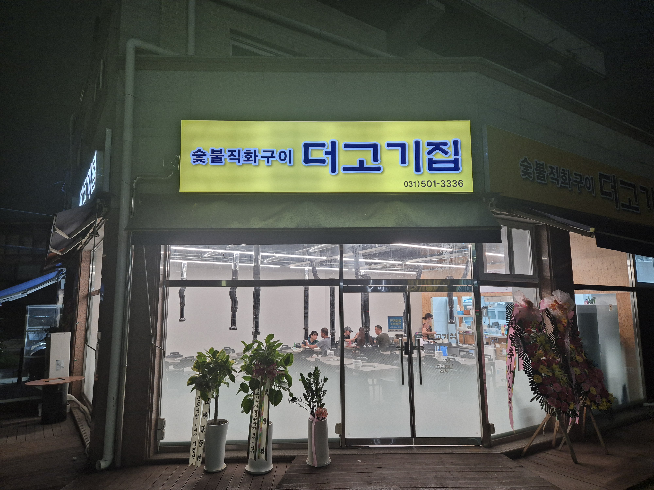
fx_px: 435
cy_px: 245
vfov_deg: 58.9
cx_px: 327
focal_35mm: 23
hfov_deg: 73.9
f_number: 1.8
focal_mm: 5.4
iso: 80
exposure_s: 1/60
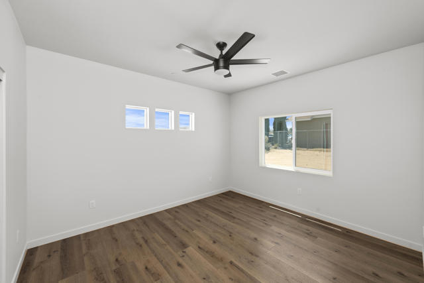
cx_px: 212
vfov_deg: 81.2
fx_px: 165
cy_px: 142
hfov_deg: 104.2
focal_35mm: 14
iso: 400
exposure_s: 1/80
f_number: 7.1
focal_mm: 14
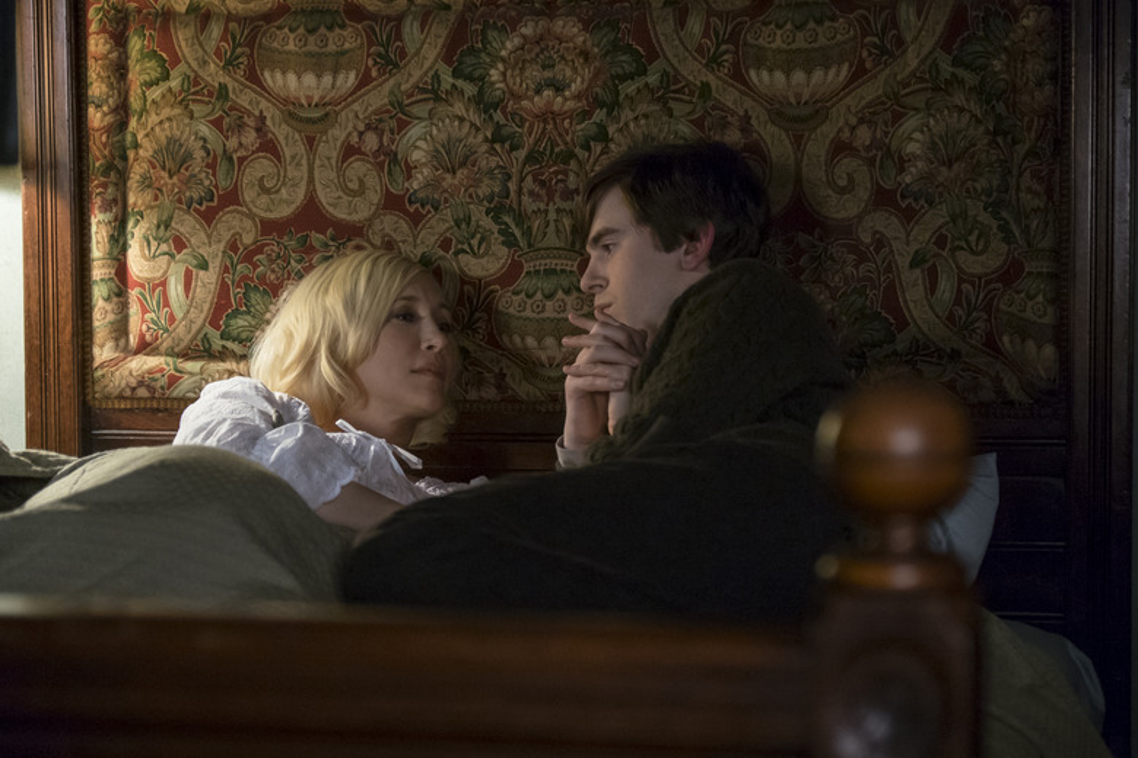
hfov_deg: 24.5
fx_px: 2624
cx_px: 569
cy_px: 379
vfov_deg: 16.5
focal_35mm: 83
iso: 3200
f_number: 2.8
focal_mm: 55
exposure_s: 1/180
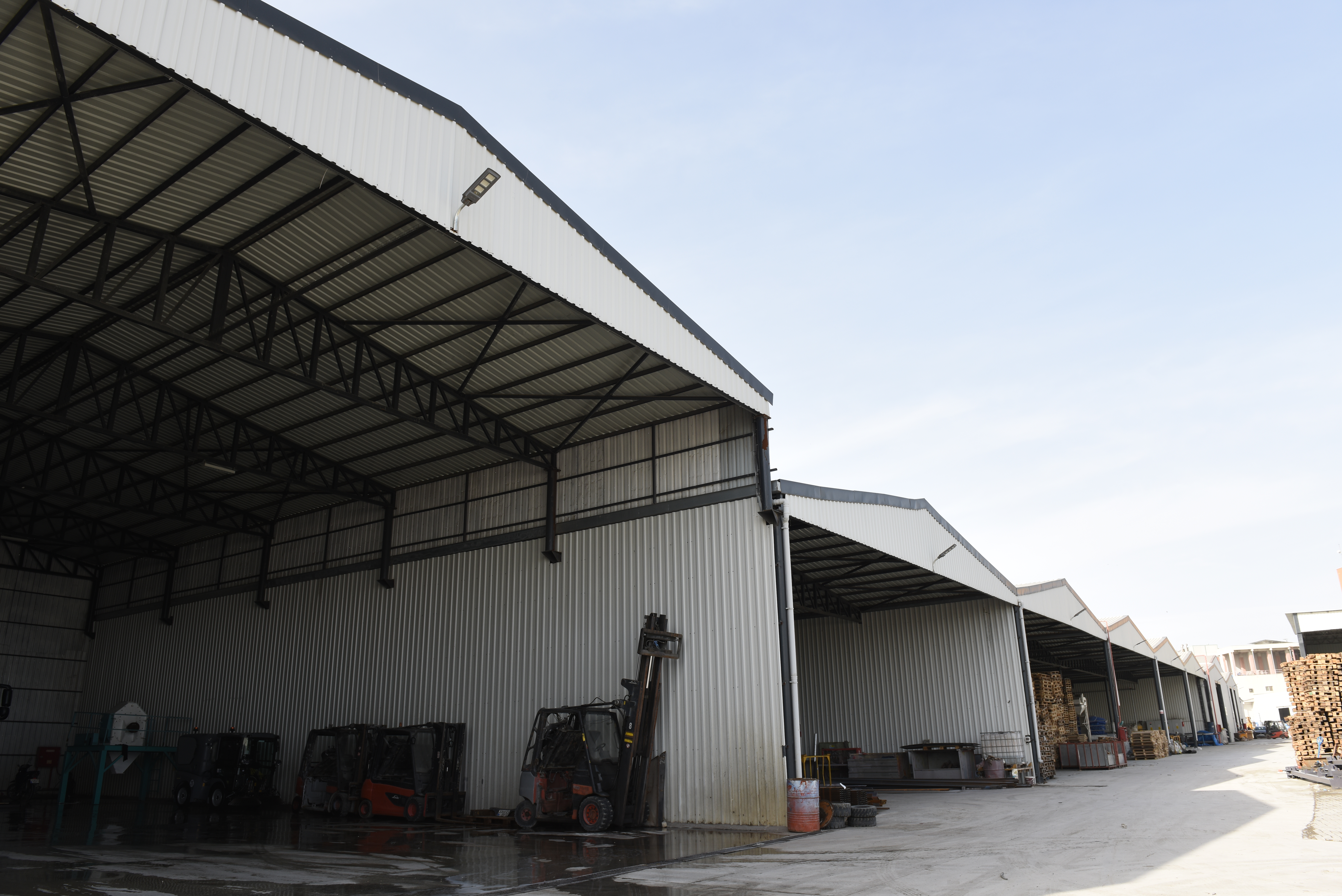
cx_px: 671
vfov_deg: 53.2
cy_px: 448
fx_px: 895
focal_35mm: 24
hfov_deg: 73.7
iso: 160
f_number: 8
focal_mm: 24
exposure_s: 1/160
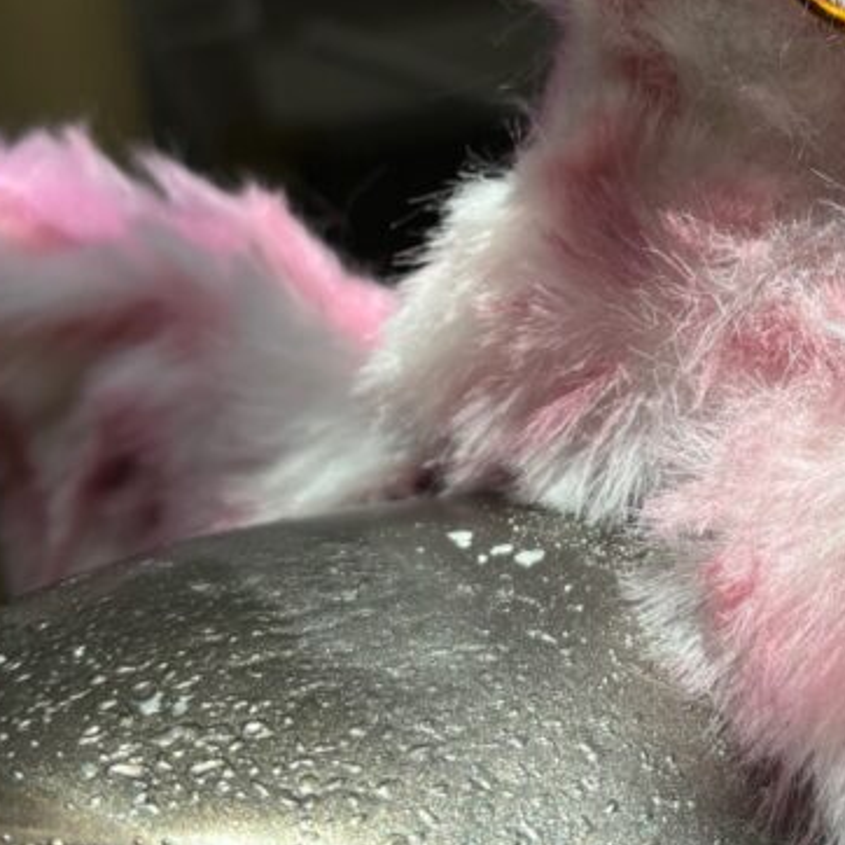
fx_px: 1795
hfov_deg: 26.3
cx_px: 565
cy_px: 201
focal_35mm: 65
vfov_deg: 26.1
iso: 50
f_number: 1.6
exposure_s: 1/3311
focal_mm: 5.96
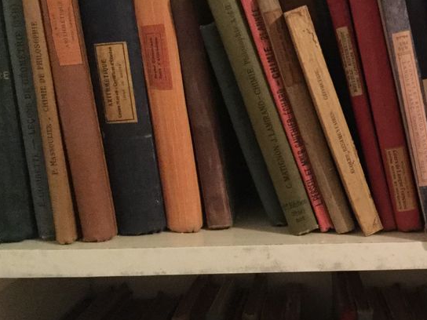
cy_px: 142
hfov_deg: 32.3
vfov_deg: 25.6
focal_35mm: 57
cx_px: 377
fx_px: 703
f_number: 2.4
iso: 640
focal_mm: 3.3
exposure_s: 1/17
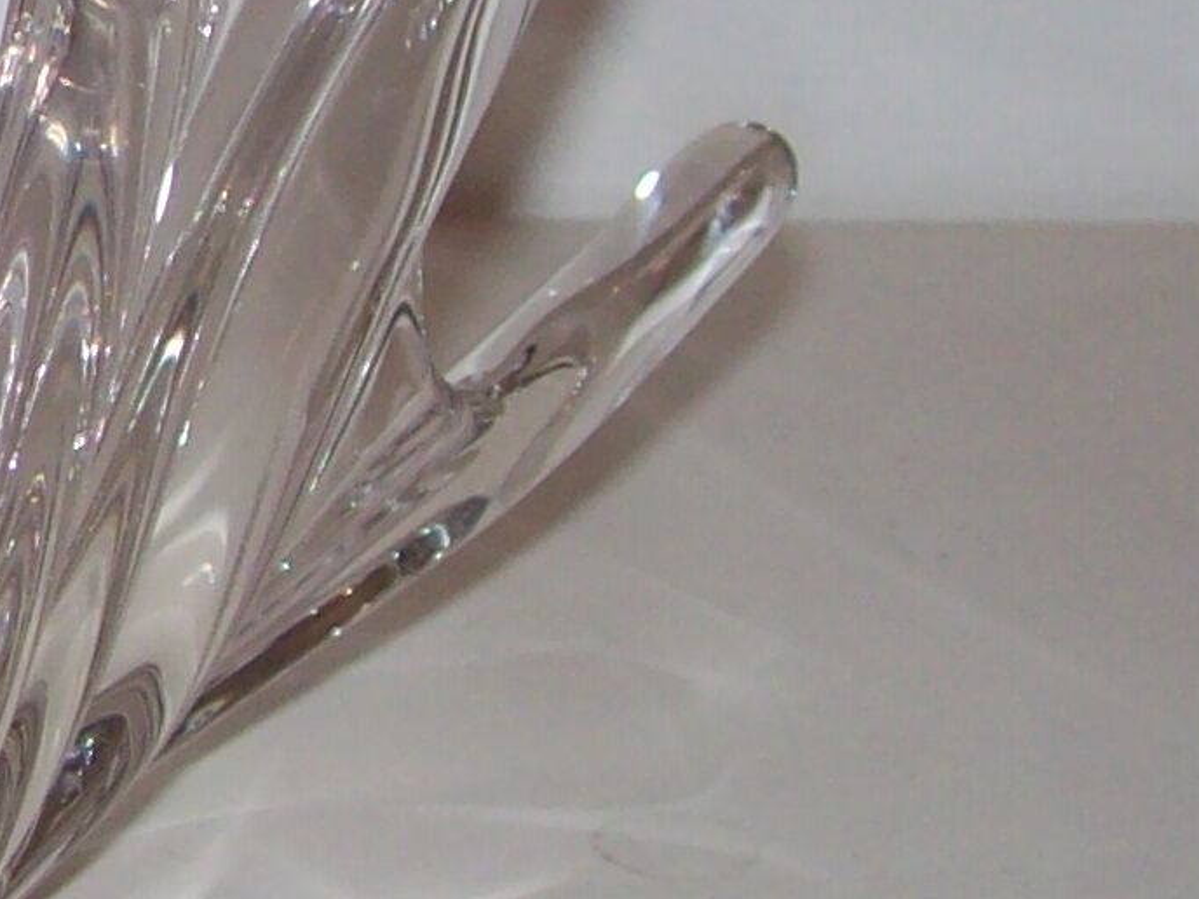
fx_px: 5161
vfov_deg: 9.9
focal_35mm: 149
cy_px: 96
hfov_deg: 12.4
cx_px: -735
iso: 80
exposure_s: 1/64
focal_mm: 6
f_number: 2.7
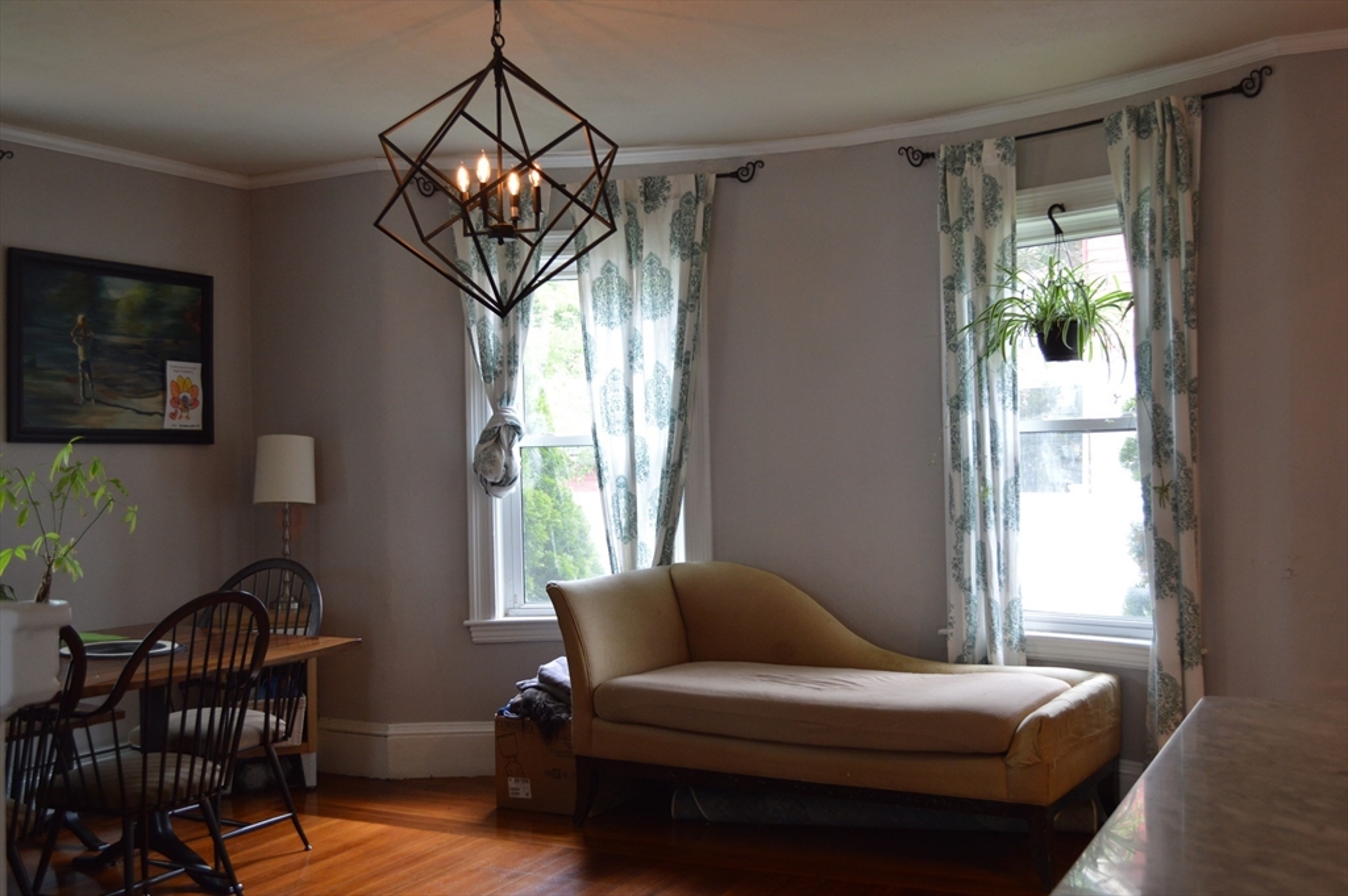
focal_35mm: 39
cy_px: 448
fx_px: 1459
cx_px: 674
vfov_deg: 34.2
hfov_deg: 49.6
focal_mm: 26
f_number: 4.5
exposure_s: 1/80
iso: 400
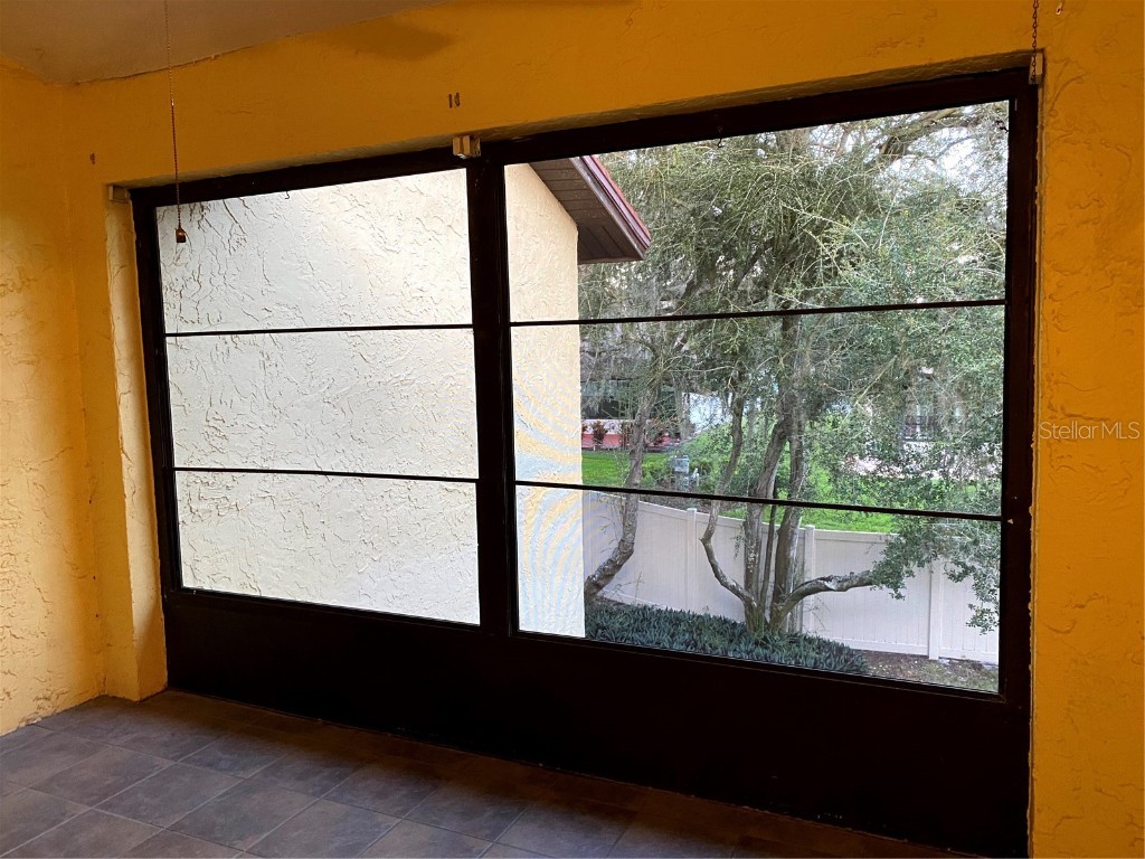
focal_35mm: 26
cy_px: 430
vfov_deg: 53.1
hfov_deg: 67.3
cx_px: 572
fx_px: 860
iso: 250
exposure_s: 1/60
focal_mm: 4.25
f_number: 1.8
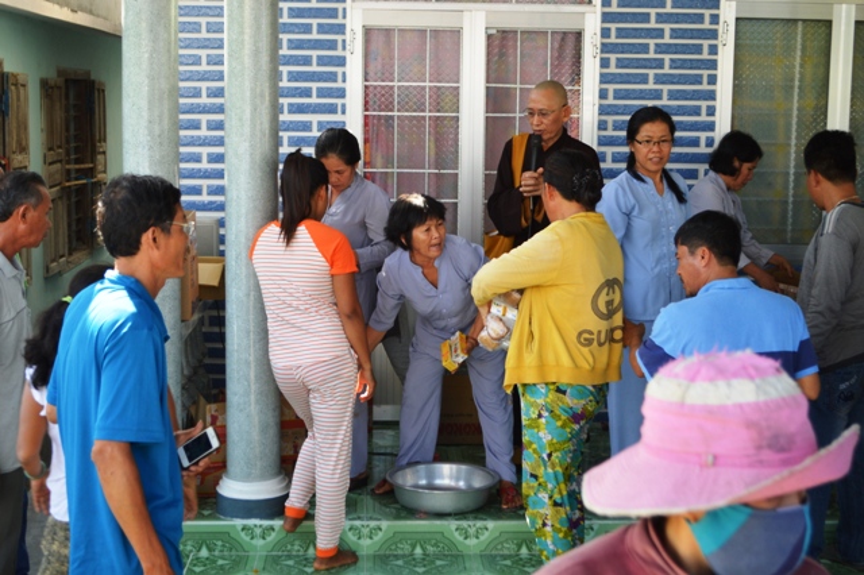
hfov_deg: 35.1
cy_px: 288
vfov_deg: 23.8
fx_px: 1367
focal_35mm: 57
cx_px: 432
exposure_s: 1/125
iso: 180
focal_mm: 38
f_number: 5.6
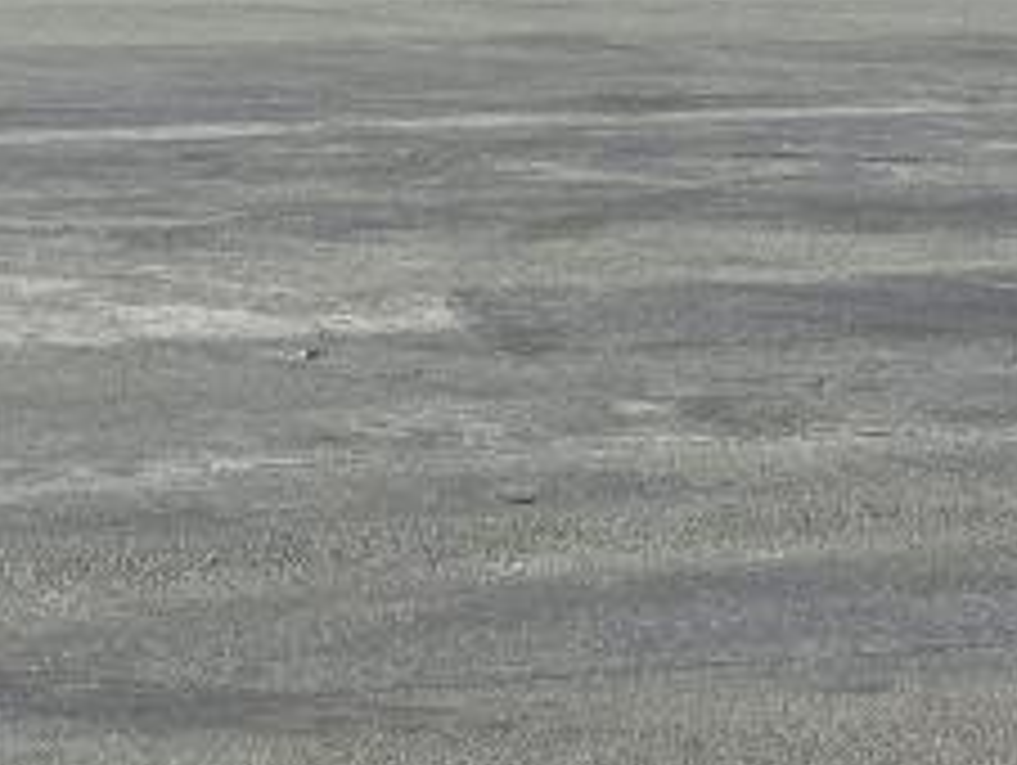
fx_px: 4323
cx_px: 819
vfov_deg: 10.1
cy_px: 45
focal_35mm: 147
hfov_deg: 13.3
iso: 32
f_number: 1.6
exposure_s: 1/3509
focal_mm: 4.2
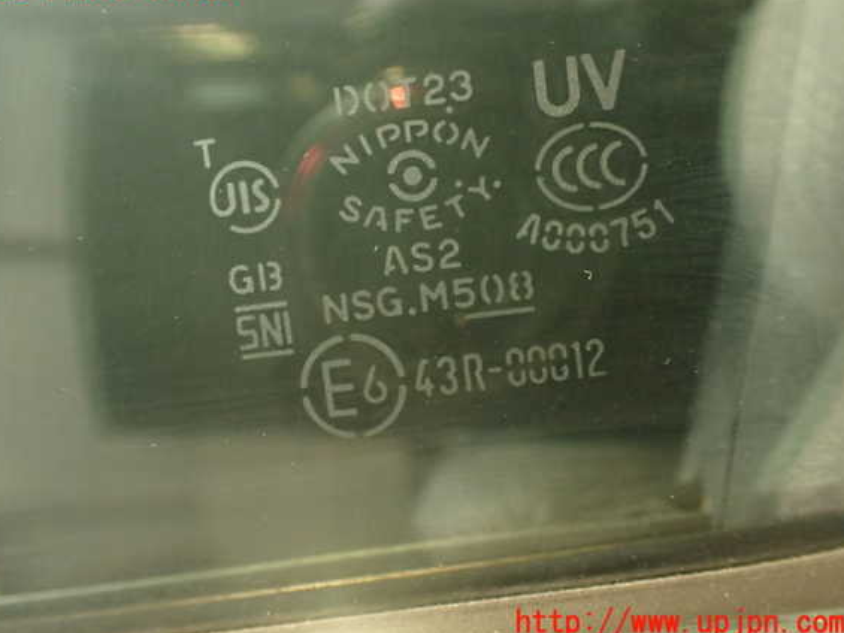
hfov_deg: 53.9
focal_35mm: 34
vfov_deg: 41.8
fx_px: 829
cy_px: 306
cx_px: 405
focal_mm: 5.79
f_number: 2.4
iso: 640
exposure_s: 1/30
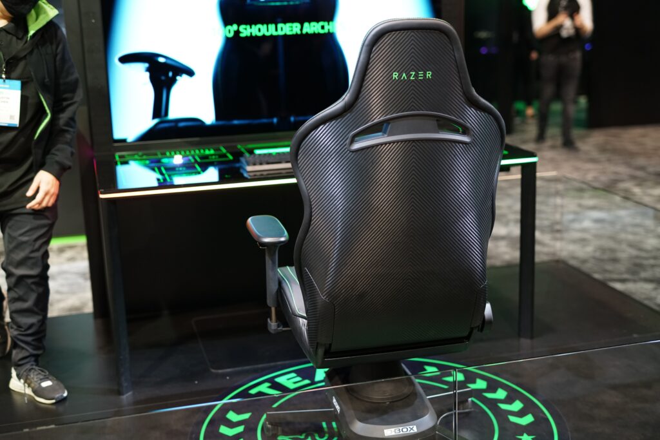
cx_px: 330
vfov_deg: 27.0
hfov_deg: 39.6
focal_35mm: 50
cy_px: 220
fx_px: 917
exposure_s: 1/160
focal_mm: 50
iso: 1600
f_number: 2
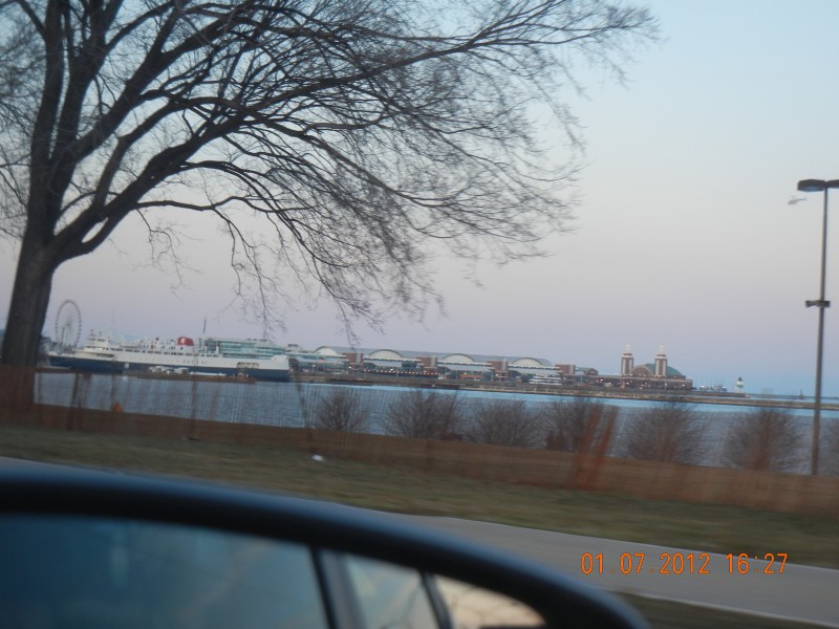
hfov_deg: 22.0
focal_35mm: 89
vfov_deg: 16.6
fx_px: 2157
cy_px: 314
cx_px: 420
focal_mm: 16
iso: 160
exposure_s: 1/39.7
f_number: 4.4
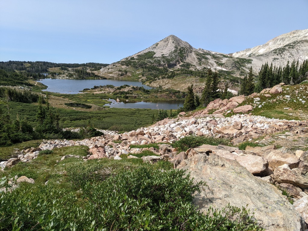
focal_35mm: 27
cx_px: 154
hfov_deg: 65.3
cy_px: 116
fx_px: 240
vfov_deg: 51.4
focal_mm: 4.44
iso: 60
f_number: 1.8
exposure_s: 1/2347
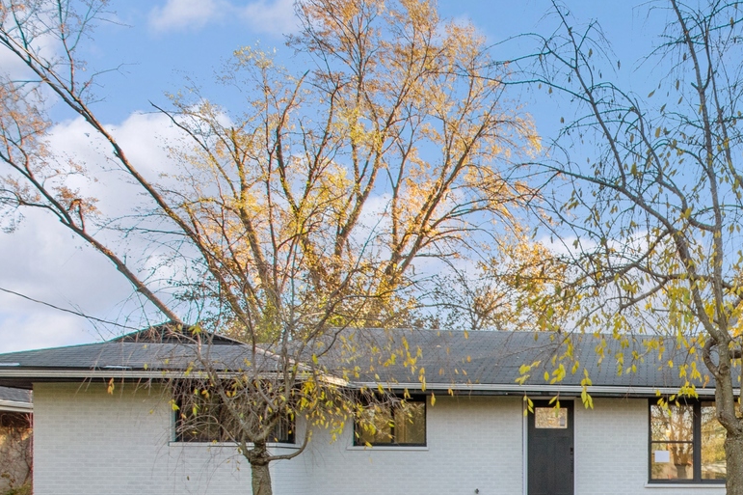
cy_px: 500
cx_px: 717
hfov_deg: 42.8
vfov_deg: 30.8
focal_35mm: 40
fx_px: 825
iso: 100
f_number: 11
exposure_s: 1/13
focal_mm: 12.5
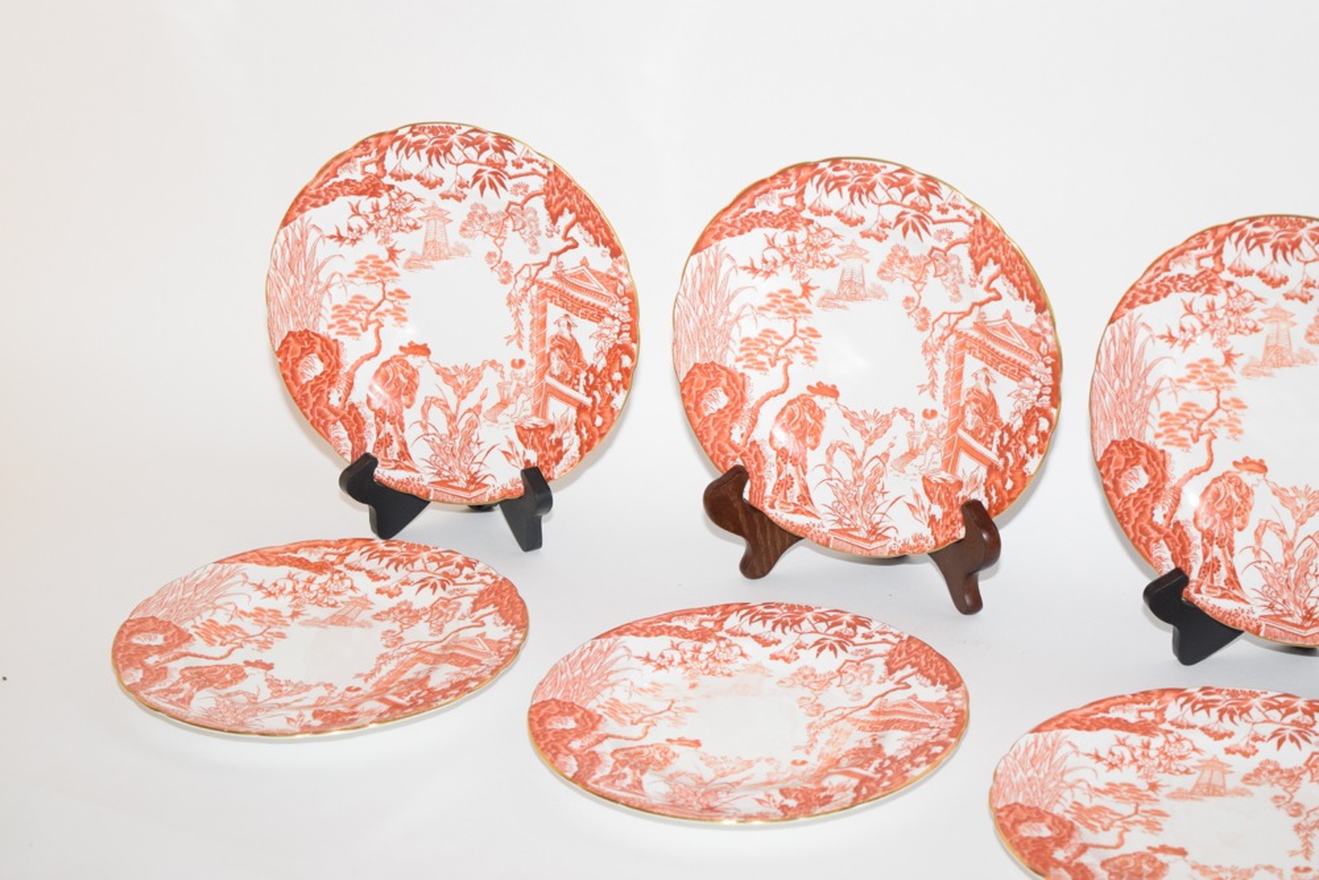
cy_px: 440
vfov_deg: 16.6
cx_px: 660
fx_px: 3023
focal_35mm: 82
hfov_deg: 24.6
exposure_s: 1/60
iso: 1600
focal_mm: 55
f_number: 5.6
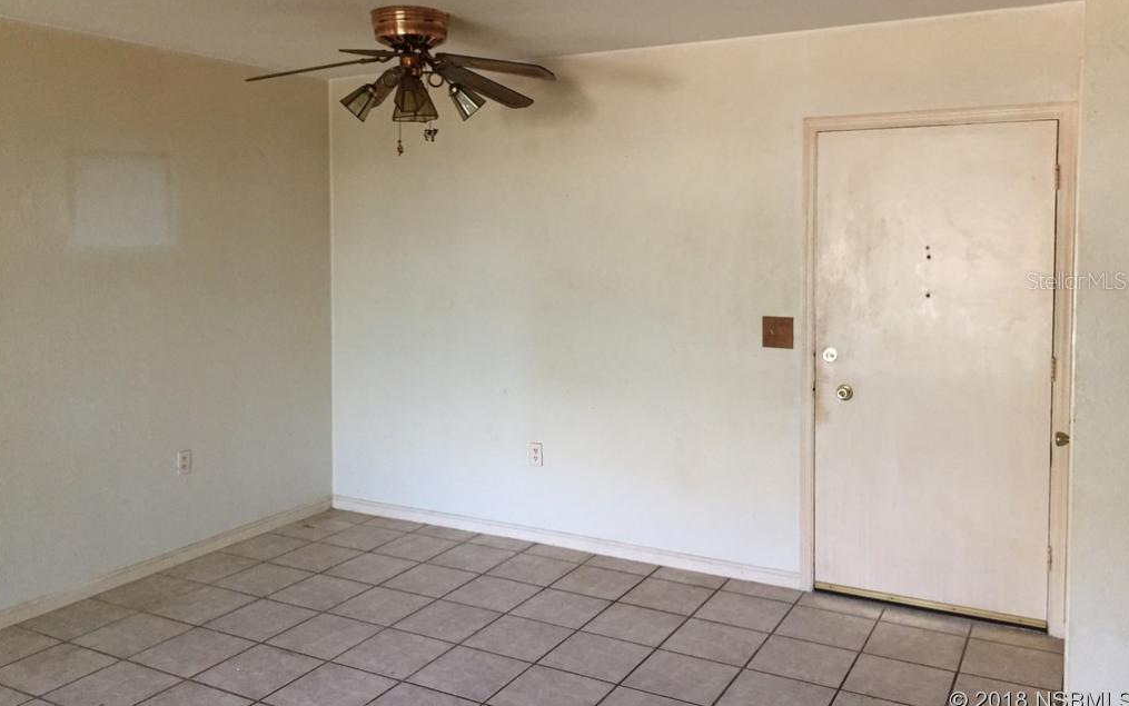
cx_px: 562
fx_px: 954
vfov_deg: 40.4
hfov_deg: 61.2
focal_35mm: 31
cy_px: 280
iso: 160
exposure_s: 1/30
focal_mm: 4.15
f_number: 2.2
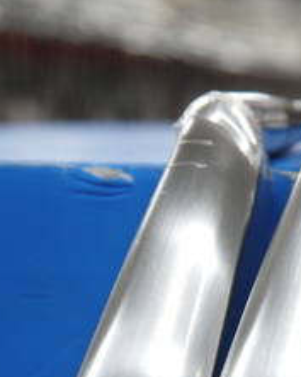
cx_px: 490
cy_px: 402
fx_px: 1573
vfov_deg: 13.4
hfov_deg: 10.4
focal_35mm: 141
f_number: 4.6
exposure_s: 1/60
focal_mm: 25
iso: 200
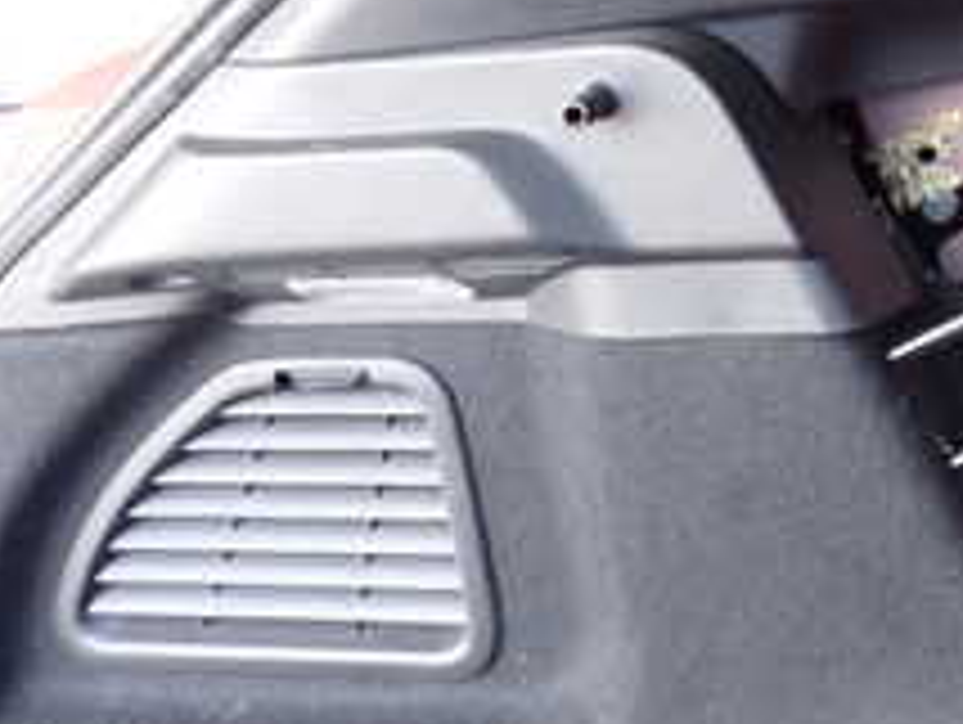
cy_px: -67
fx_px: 1950
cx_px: 760
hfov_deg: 27.2
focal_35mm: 70
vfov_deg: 20.1
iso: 200
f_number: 2
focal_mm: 4.5
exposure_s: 1/50
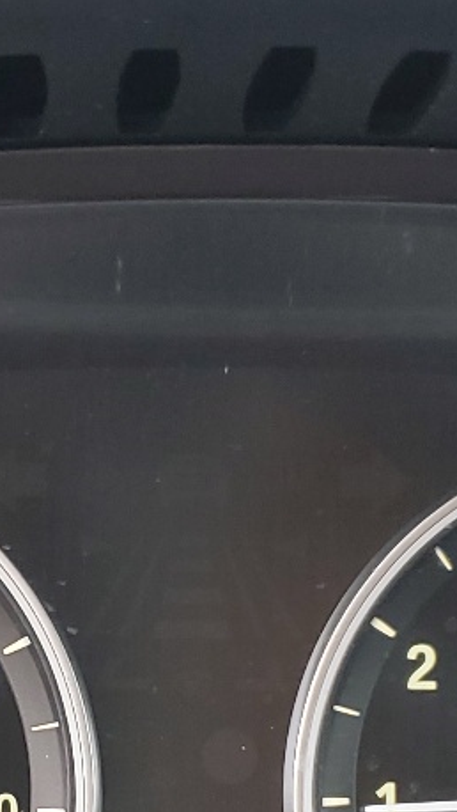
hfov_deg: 12.2
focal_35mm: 99
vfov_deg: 21.2
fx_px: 2130
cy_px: 674
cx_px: 92
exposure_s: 1/120
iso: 59
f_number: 1.5
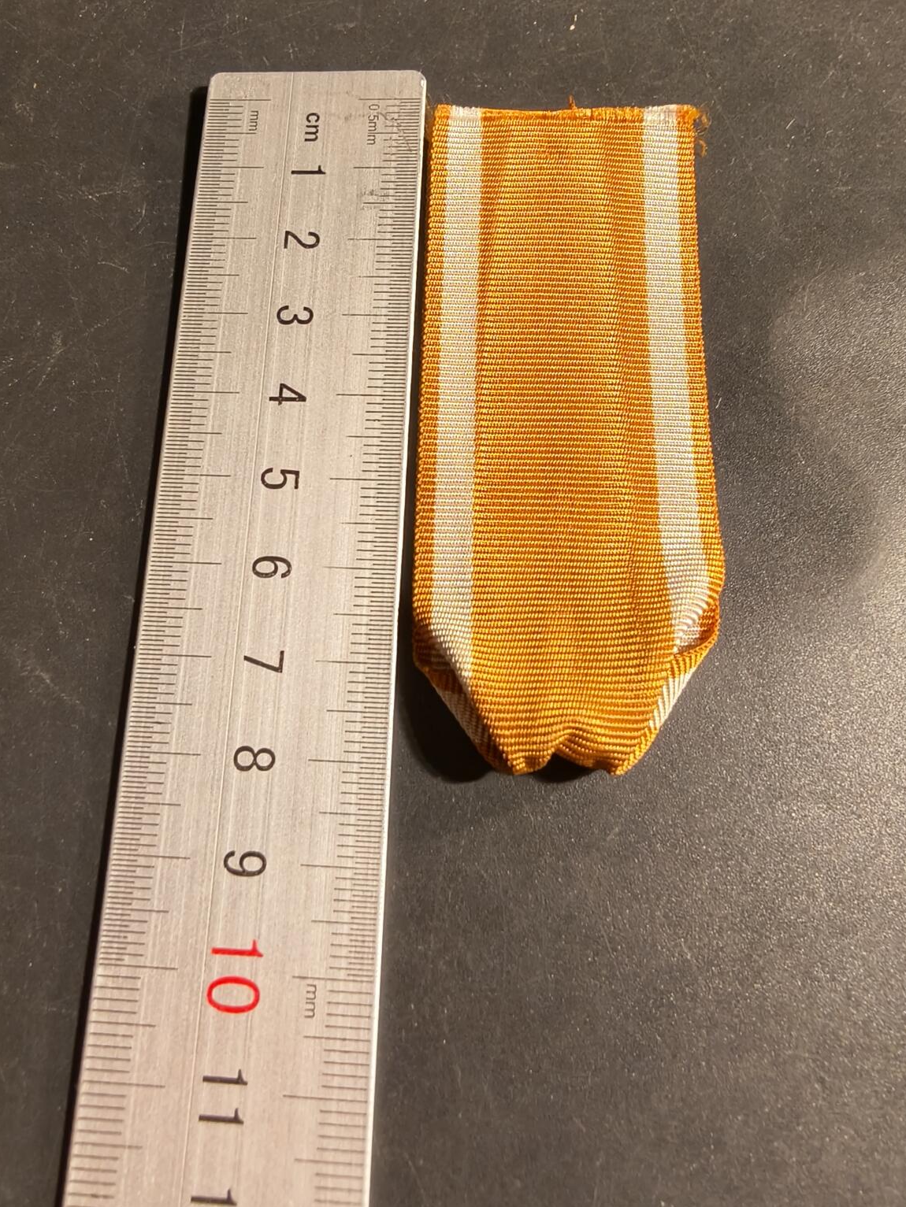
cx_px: 528
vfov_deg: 65.3
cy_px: 633
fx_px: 942
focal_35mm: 27
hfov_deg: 51.1
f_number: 2
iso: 250
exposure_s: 1/72
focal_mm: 2.32
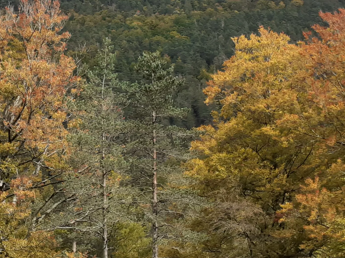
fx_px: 787
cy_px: 32
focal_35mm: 79
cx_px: 85
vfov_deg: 18.4
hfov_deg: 24.4
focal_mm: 3.6
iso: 40
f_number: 1.9
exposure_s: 1/937
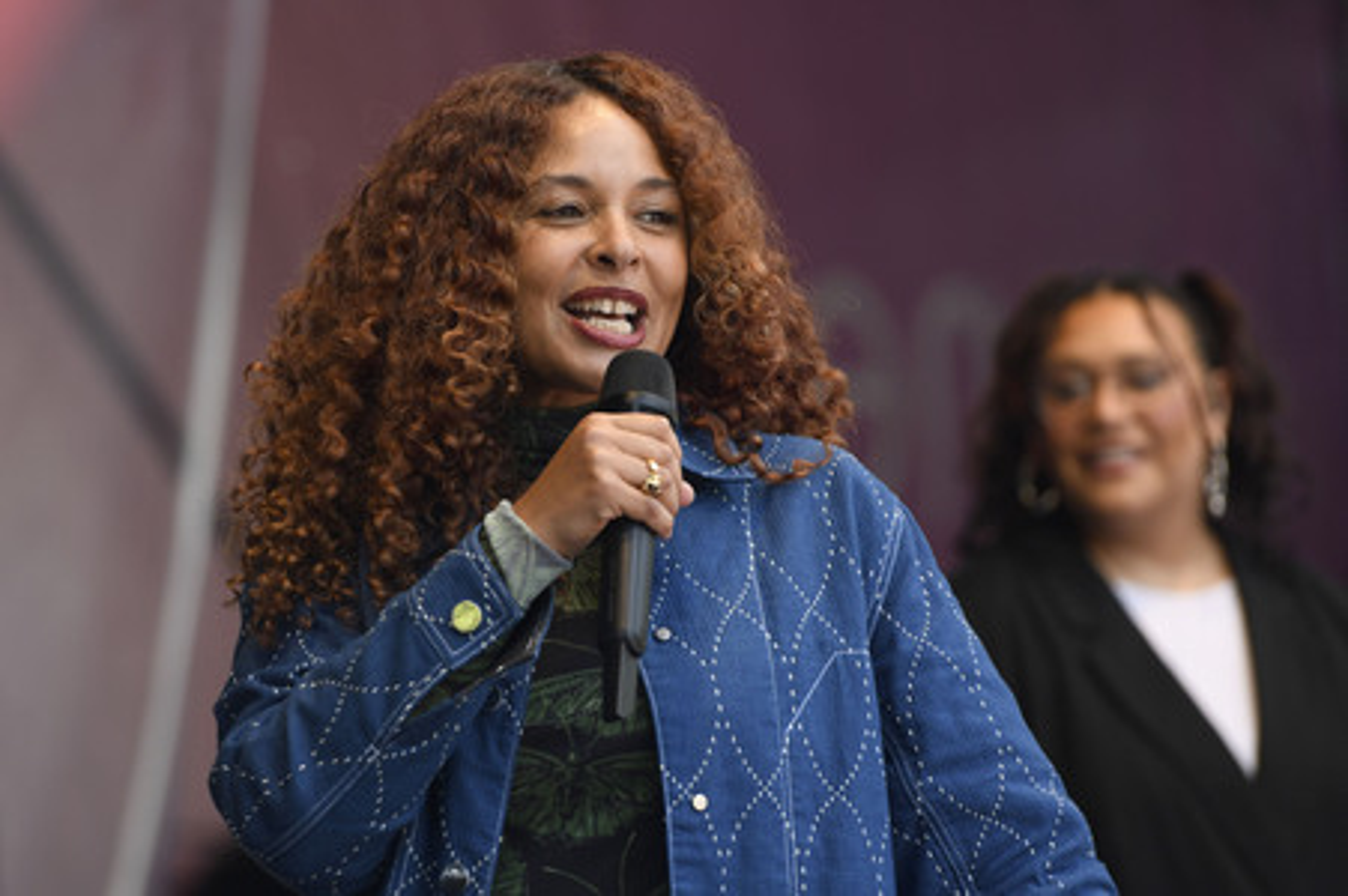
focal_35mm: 200
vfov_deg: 6.9
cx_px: 674
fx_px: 7483
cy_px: 448
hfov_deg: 10.3
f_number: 4.5
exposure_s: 1/1600
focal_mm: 200
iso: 640
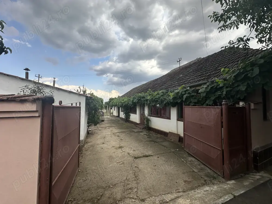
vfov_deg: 85.7
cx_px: 136
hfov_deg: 102.1
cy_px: 102
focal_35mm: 14
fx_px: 110
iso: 40
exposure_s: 1/972
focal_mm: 2.22
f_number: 2.2
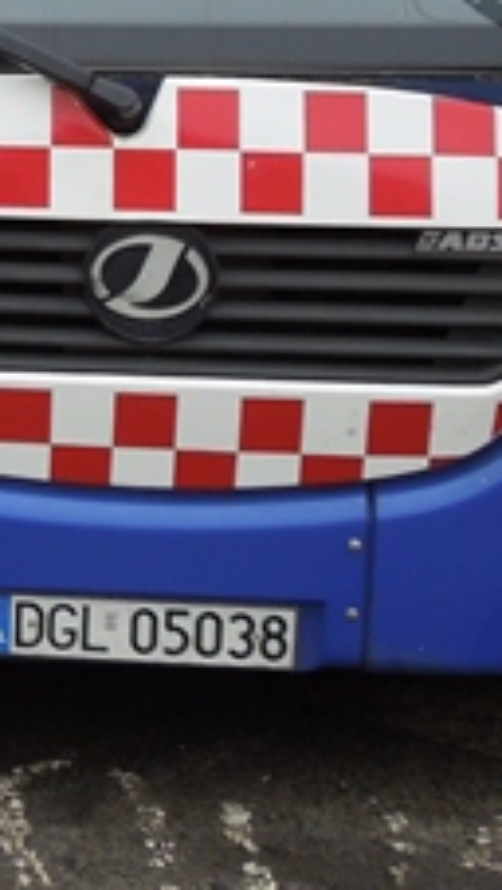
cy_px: 0
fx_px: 2268
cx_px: -341
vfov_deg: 21.4
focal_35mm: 96
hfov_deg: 11.8
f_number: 3.3
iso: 100
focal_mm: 4.5
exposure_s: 1/160
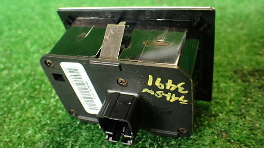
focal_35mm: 35
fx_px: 245
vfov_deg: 33.7
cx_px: 132
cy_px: 68
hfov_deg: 56.6
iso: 250
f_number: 2.4
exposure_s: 1/30
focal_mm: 5.79
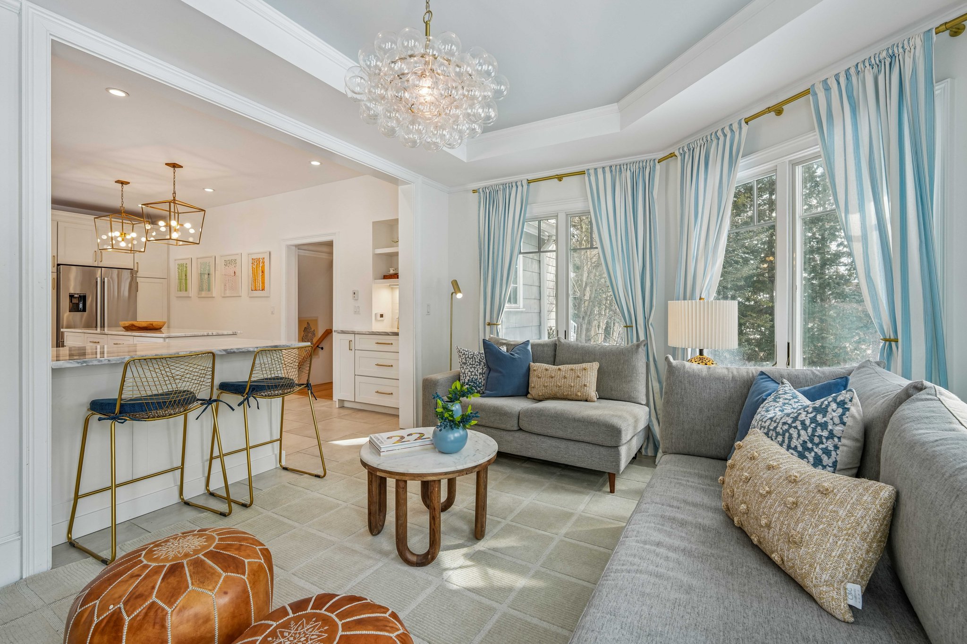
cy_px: 322
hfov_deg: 96.7
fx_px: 430
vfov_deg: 73.7
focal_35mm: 16
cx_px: 484
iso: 400
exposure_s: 1/40
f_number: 8
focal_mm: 16
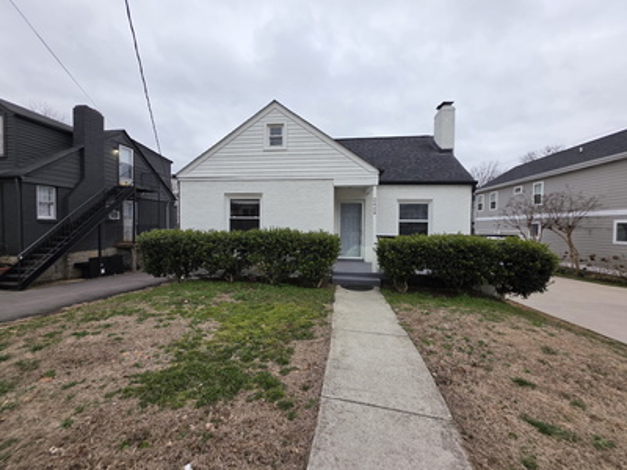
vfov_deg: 89.9
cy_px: 235
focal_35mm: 13
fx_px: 235
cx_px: 314
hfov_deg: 106.2
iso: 32
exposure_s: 1/120
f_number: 1.9
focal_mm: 2.2
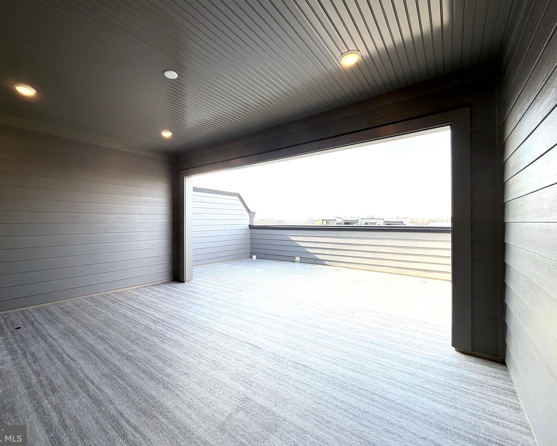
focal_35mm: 15
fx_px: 247
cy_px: 220
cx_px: 258
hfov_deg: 96.6
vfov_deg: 84.0
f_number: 2.2
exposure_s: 1/120
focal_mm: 2.22
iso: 20
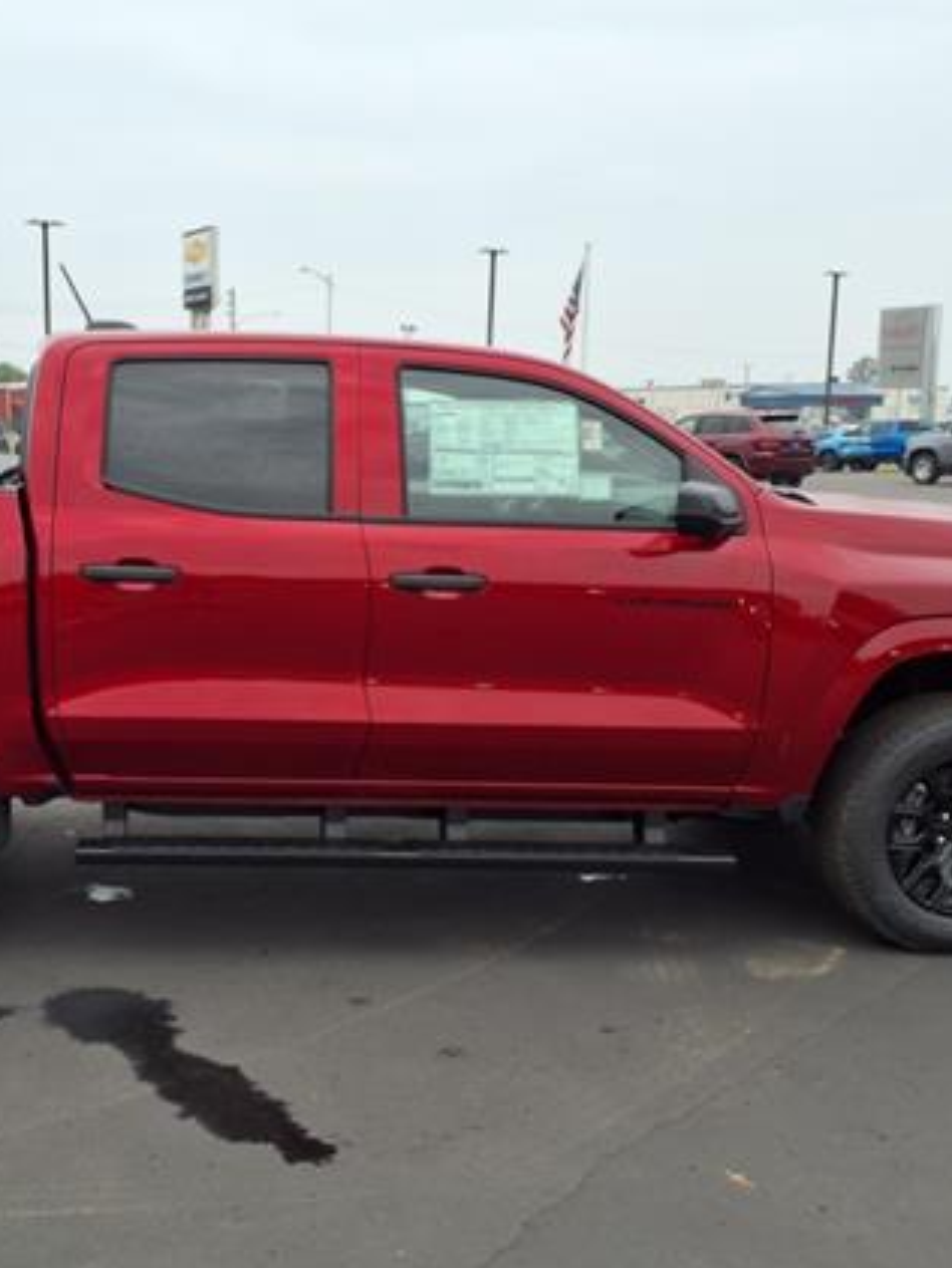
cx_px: 268
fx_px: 1503
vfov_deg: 45.8
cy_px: 648
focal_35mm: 41
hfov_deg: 34.6
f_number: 1.9
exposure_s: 1/312
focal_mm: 3.58
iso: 40
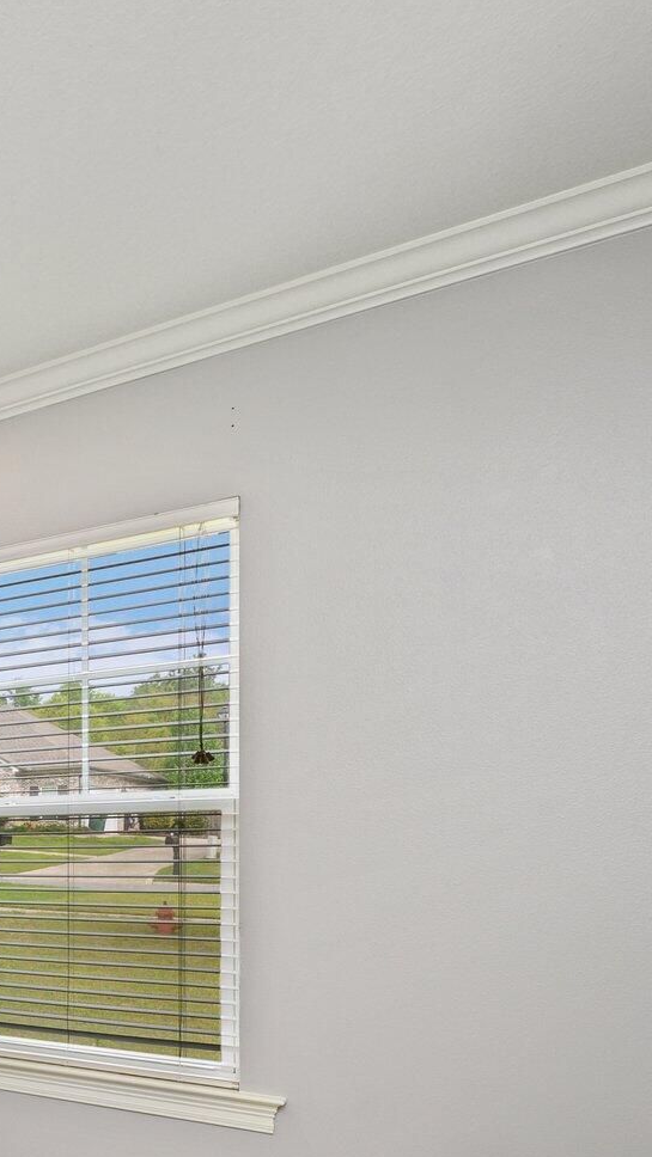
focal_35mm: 31
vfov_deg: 60.8
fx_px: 952
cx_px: -420
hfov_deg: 24.6
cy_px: 790
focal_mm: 14
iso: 250
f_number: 9
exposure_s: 1/30
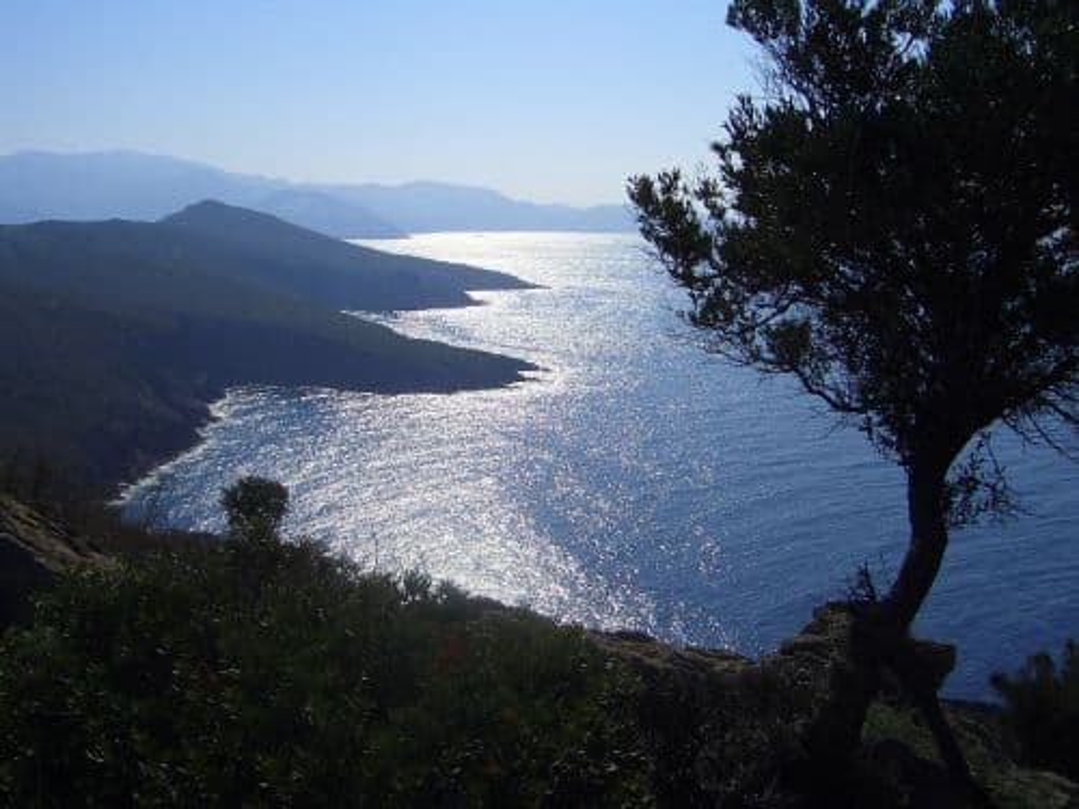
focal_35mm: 39
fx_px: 1216
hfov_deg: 47.9
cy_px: 404
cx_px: 540
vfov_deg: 36.8
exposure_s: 1/1600
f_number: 4.8
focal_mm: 8
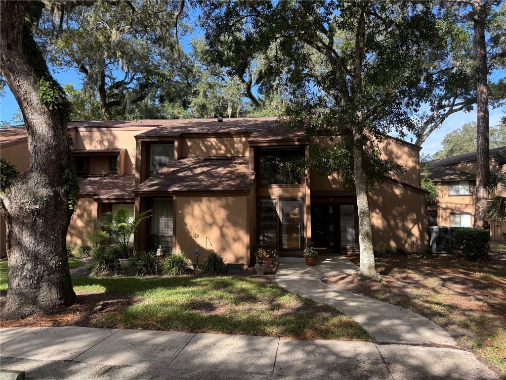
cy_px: 190
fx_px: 351
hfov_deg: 71.6
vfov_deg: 56.8
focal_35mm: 24
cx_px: 253
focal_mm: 6.76
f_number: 1.78
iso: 80
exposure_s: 1/747
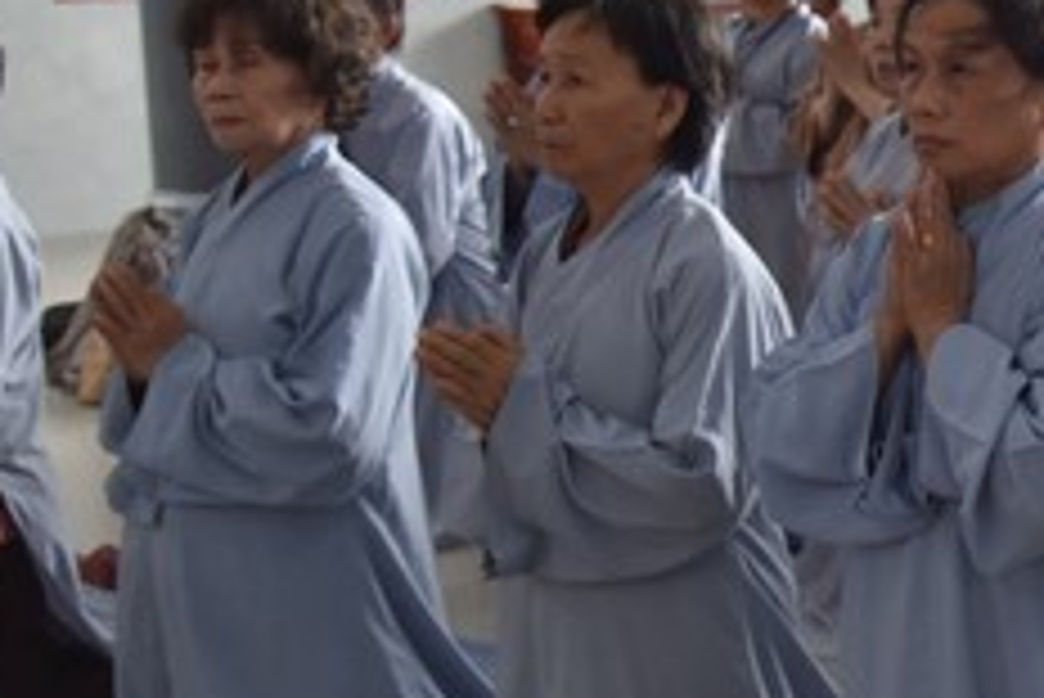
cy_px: 302
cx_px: 1359
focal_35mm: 84
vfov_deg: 16.3
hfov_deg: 21.8
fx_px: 2437
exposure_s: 1/60
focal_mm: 30
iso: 1000
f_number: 4
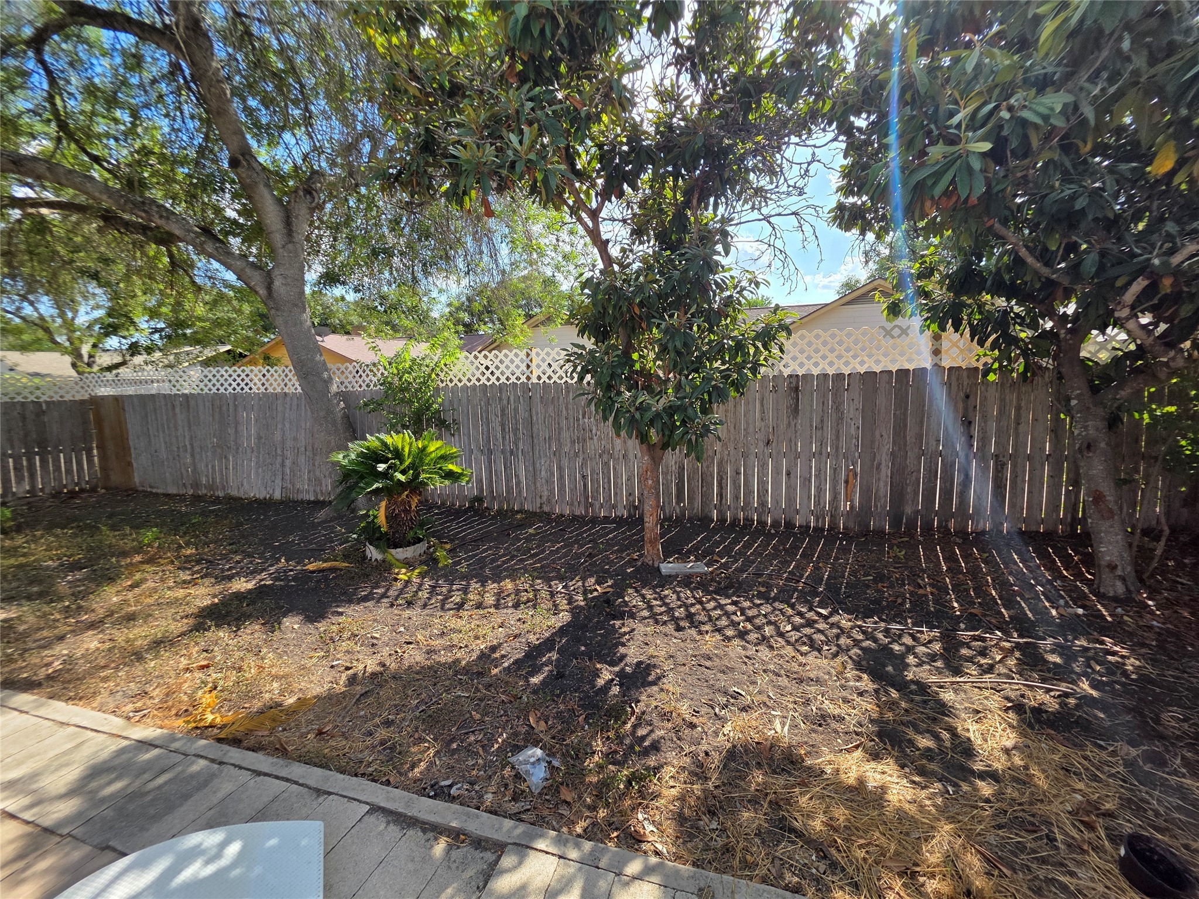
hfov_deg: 106.2
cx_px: 600
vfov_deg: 89.9
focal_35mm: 13
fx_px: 450
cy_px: 450
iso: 40
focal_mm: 2.2
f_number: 1.9
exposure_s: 1/986
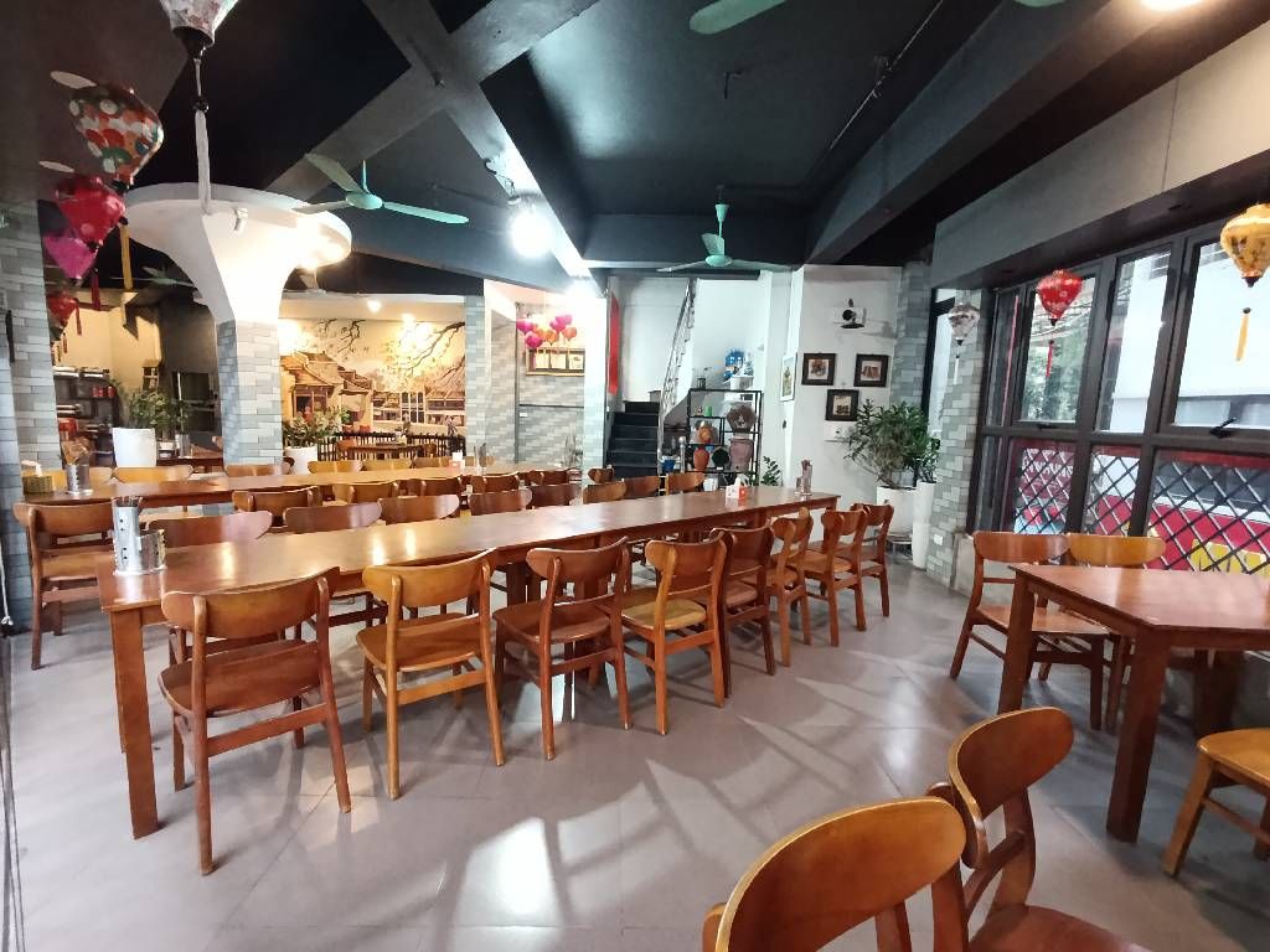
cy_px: 476
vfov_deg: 78.1
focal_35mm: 16
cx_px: 635
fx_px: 587
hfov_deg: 94.5
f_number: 2.2
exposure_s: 1/33.3
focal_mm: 1.65
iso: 800
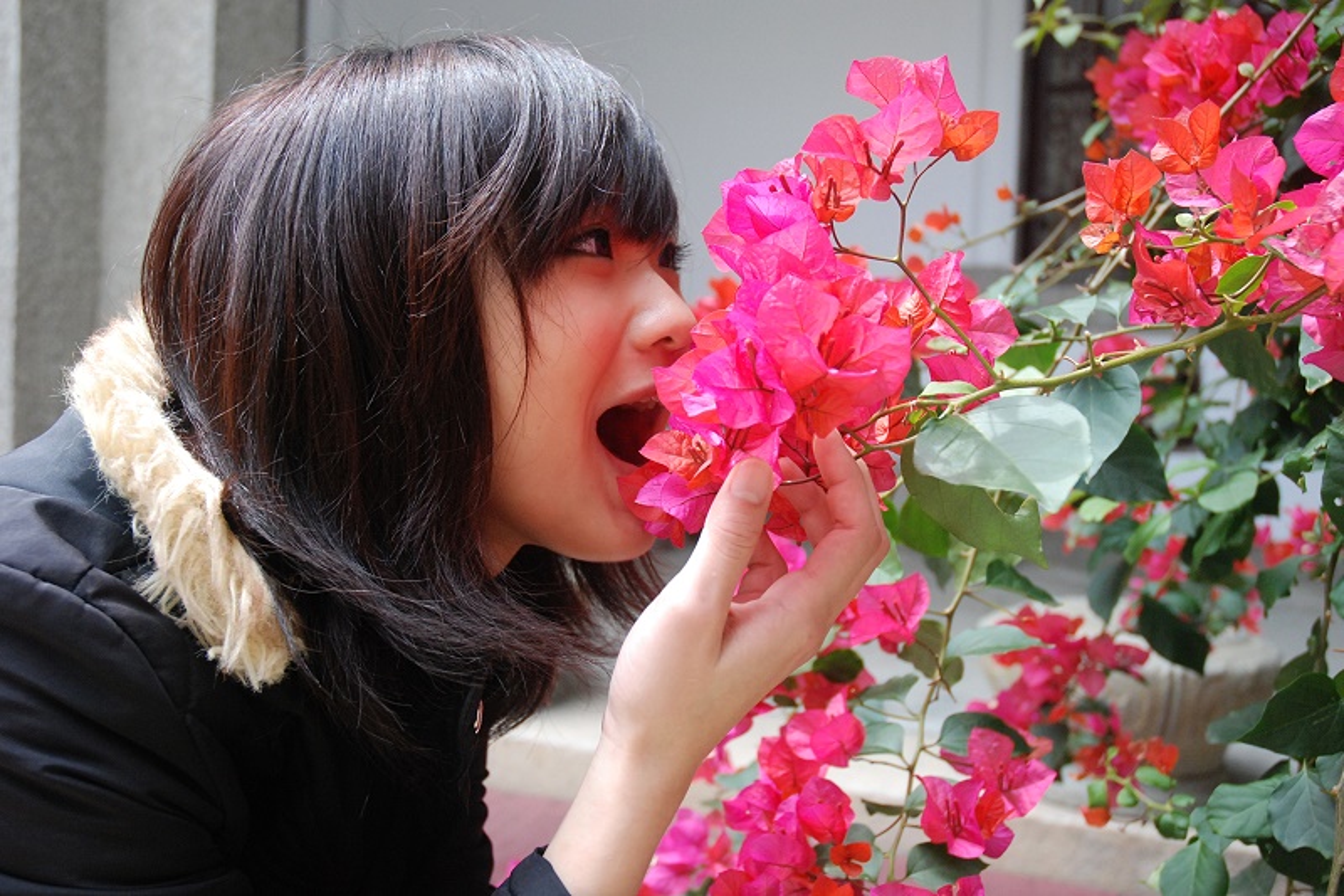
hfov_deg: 51.3
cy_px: 448
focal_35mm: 38
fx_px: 1400
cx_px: 672
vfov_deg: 35.5
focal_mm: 25
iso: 800
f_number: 3.8
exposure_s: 1/800
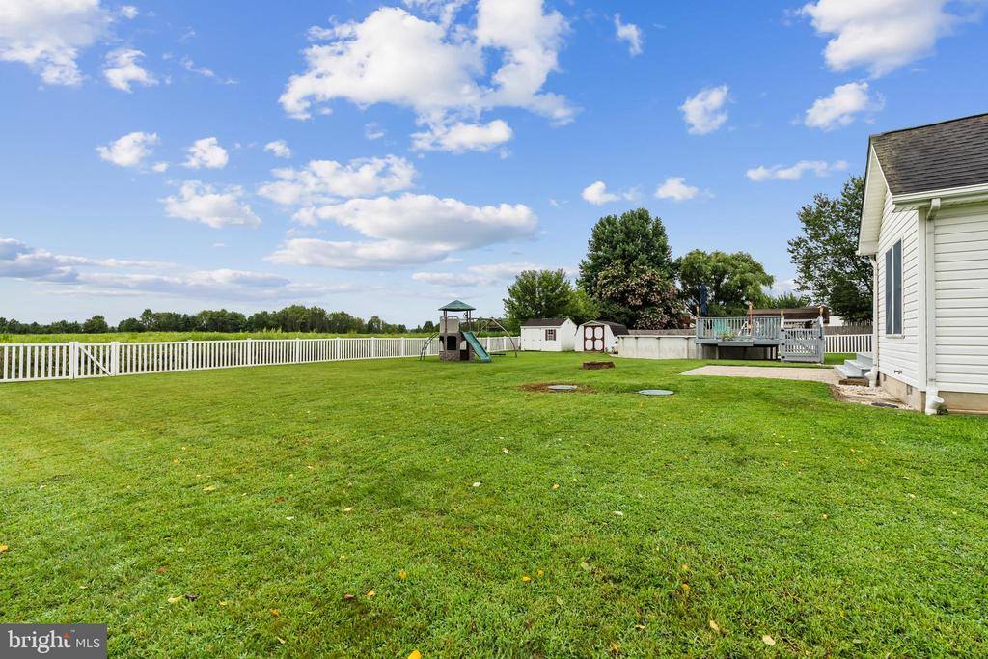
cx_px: 494
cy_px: 330
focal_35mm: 16
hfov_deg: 96.7
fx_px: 439
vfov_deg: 73.8
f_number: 11
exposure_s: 1/40
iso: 100
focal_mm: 16
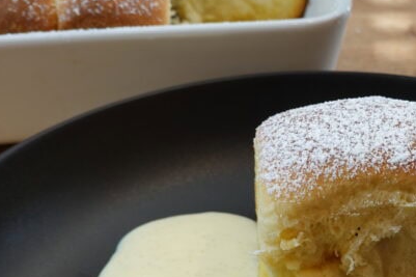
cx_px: 322
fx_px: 1063
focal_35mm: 92
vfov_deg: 14.7
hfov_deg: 21.9
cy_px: 233
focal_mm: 18.2
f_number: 4
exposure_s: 1/50
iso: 250
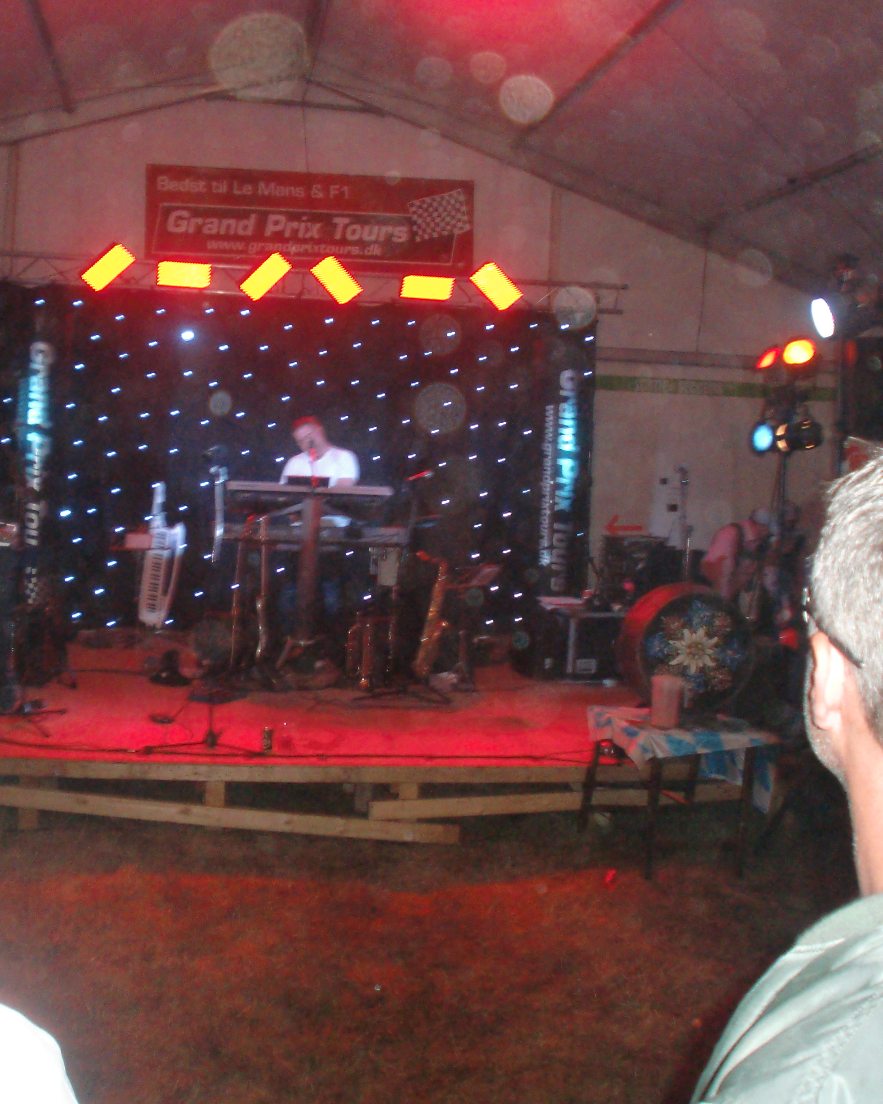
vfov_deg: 52.8
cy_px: 552
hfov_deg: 43.2
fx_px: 1111
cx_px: 378
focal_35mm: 34
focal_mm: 4.65
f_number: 2.6
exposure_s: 1/50
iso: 400
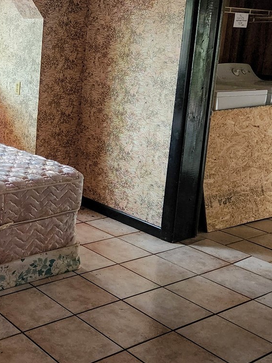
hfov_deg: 27.2
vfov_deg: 38.6
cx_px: -29
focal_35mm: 49
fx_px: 514
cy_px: 128
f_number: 1.8
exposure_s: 1/120
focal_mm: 5.4
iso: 800
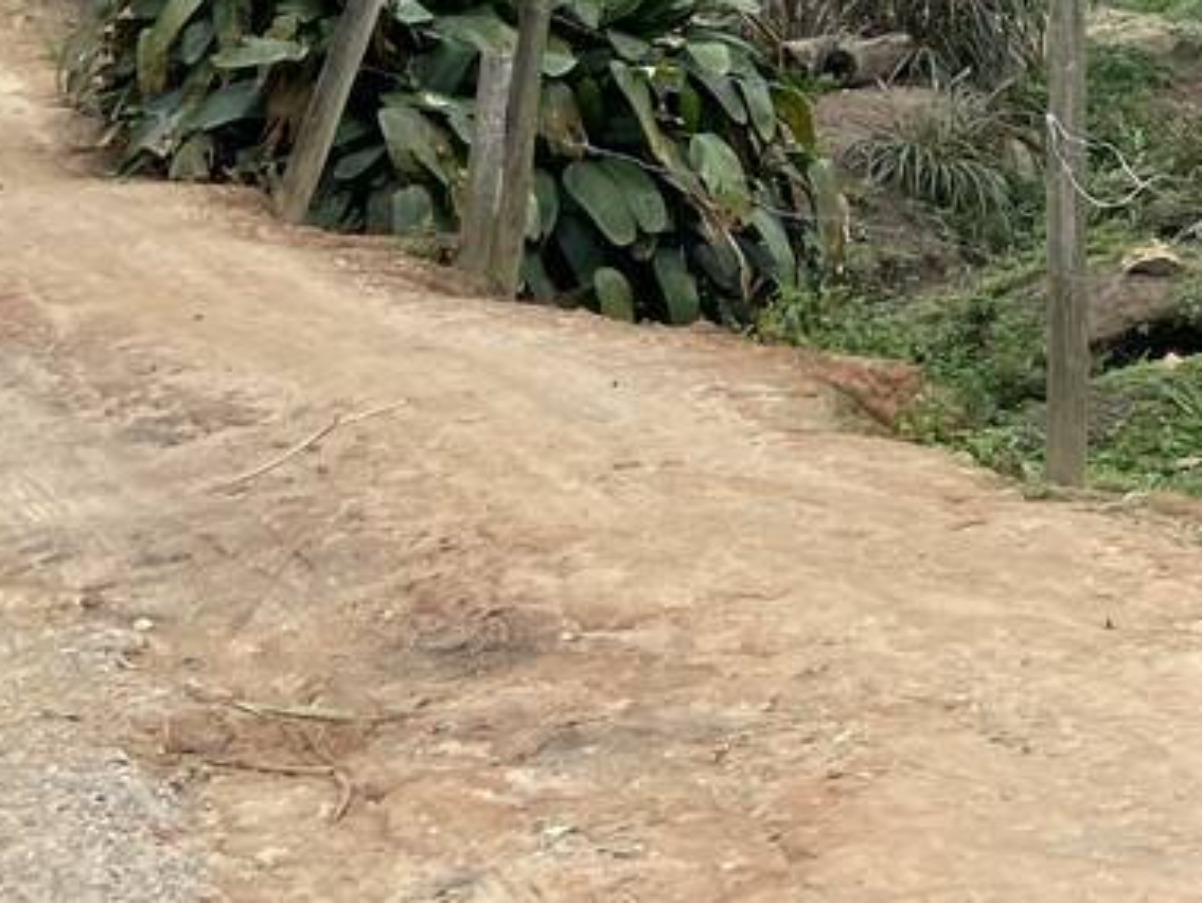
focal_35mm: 99
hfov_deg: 18.8
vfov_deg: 13.9
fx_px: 3440
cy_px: -531
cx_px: 1402
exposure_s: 1/597
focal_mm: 4.25
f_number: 1.8
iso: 32
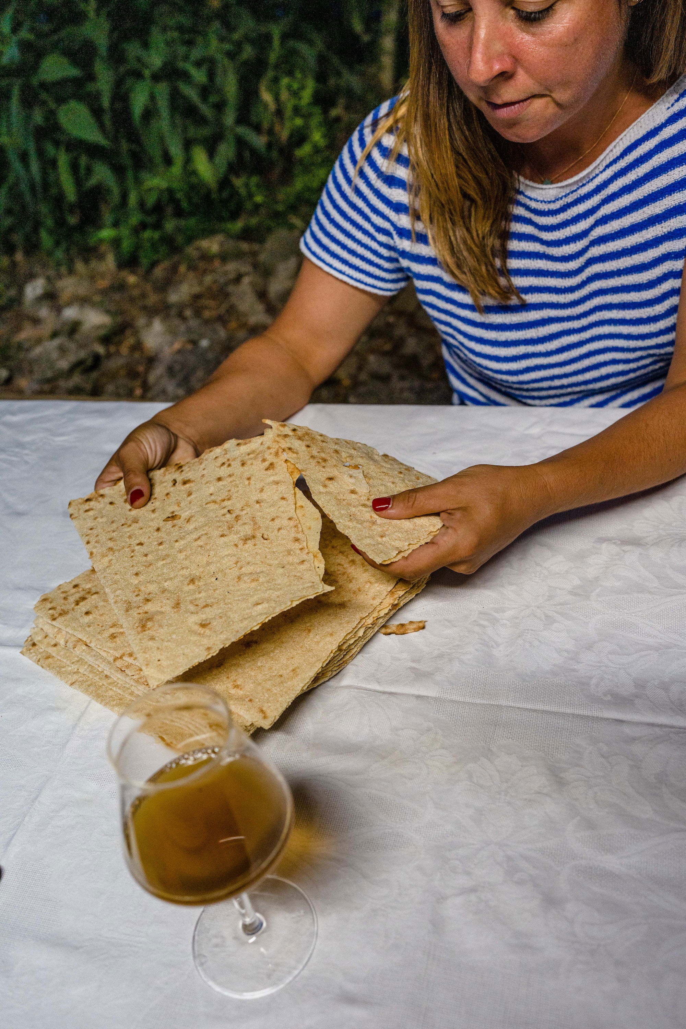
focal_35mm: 35
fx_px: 1000
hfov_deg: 37.9
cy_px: 514
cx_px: 343
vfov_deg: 54.4
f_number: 4
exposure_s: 1/160
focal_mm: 35
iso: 1600
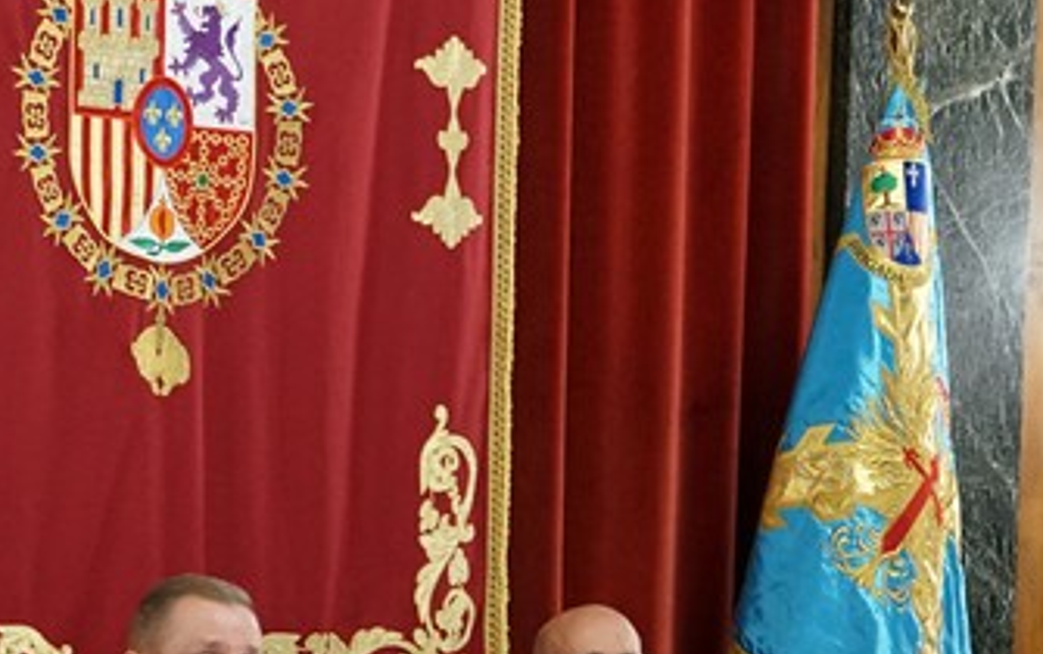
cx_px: 78
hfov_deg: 13.9
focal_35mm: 149
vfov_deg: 8.7
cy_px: 712
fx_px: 4239
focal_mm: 49
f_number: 4
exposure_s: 1/80
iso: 3200
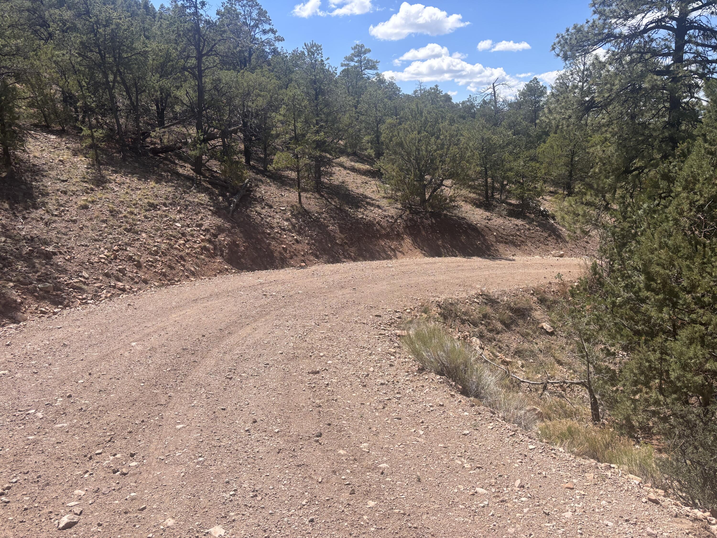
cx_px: 358
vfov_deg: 53.1
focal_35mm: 26
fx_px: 539
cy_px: 269
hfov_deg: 67.3
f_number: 1.6
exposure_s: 1/2933
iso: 50
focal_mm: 5.96
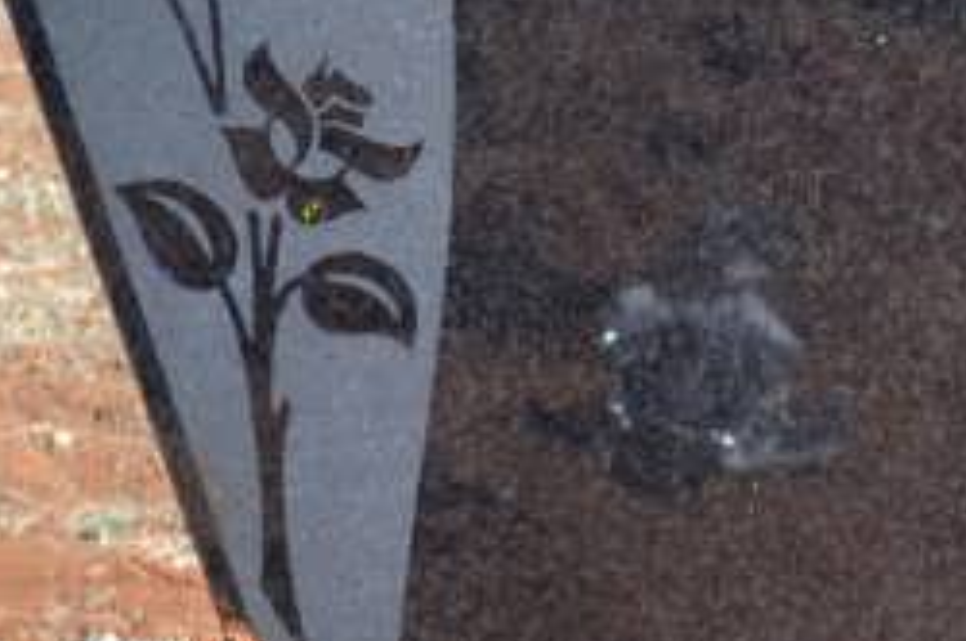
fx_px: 6764
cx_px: 1909
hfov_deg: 7.8
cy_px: 452
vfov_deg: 5.4
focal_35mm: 252
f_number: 5.6
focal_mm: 35
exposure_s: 1/125
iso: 180
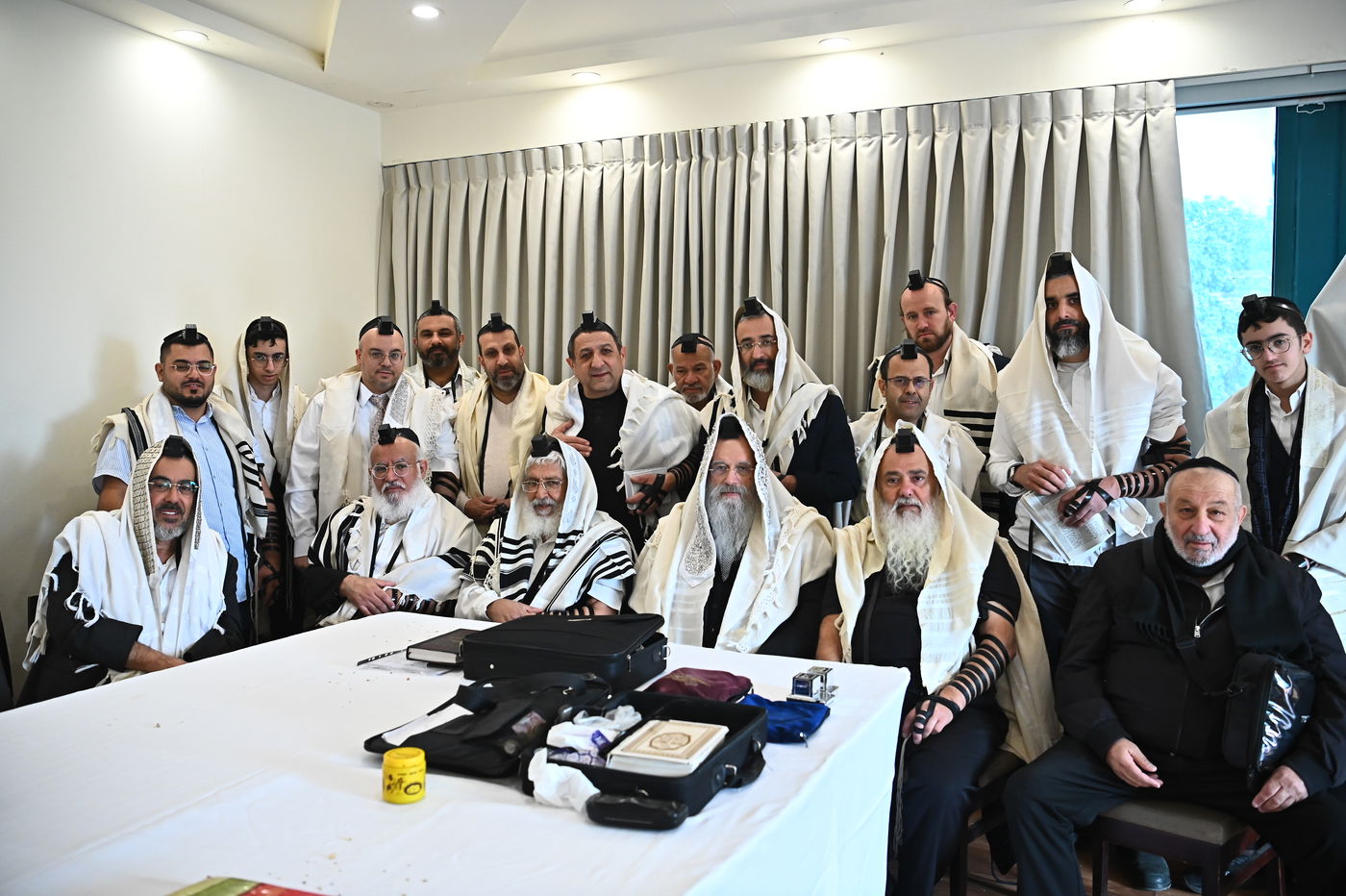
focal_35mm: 31
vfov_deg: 42.3
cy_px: 448
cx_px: 673
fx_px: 1158
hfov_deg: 60.3
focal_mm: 31
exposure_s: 1/200
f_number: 4
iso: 3200
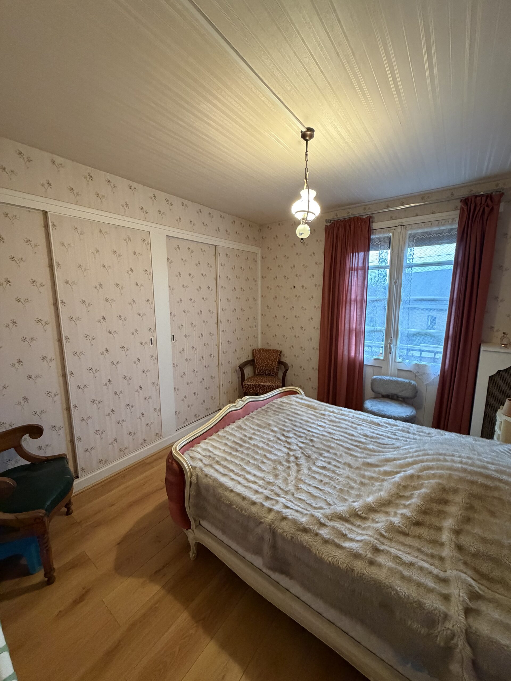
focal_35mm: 14
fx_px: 276
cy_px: 340
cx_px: 256
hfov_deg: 85.7
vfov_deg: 102.1
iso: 500
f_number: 2.2
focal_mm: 2.22
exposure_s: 1/50
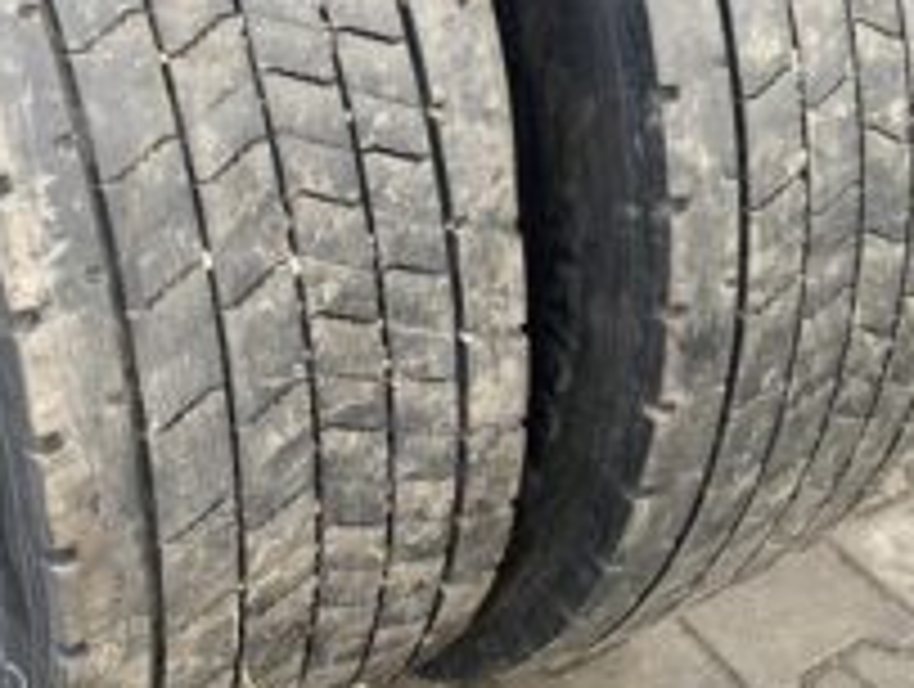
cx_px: 369
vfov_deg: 25.8
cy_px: 74
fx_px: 1455
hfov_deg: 34.8
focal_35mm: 55
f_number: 1.8
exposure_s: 1/127
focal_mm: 4.25
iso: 32
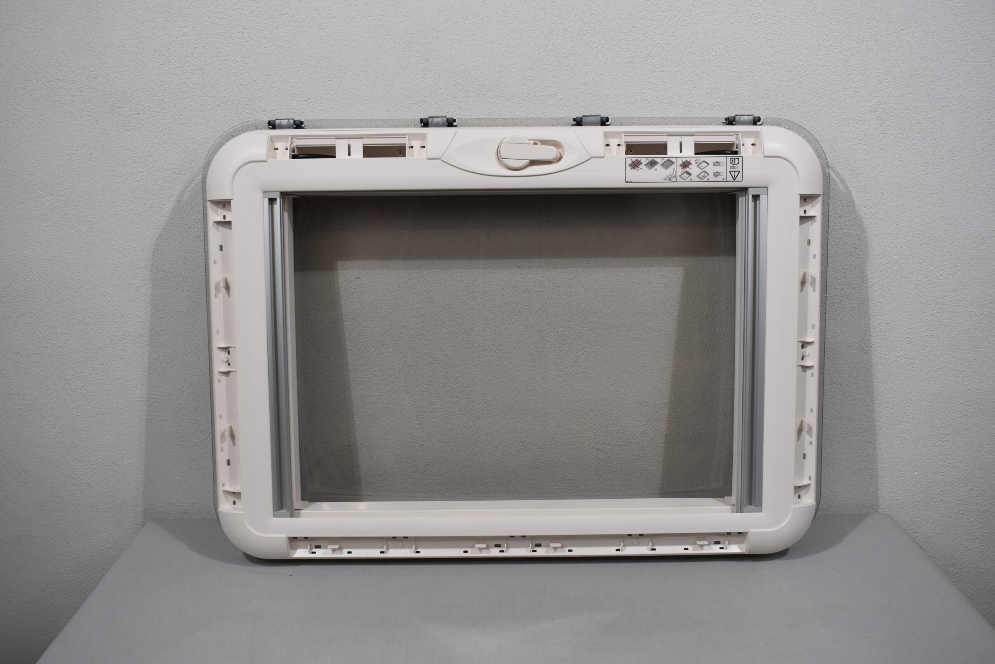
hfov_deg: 57.2
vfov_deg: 40.0
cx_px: 498
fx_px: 912
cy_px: 332
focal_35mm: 33
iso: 360
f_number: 5.6
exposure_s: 1/125
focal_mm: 22
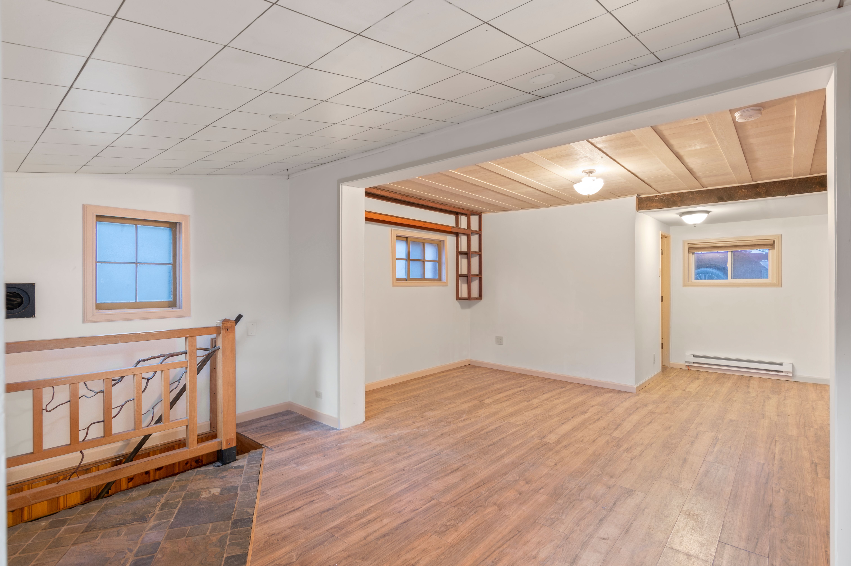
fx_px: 402
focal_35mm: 17
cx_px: 426
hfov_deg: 93.3
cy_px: 283
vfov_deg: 70.4
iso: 400
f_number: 8
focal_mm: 17
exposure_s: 2
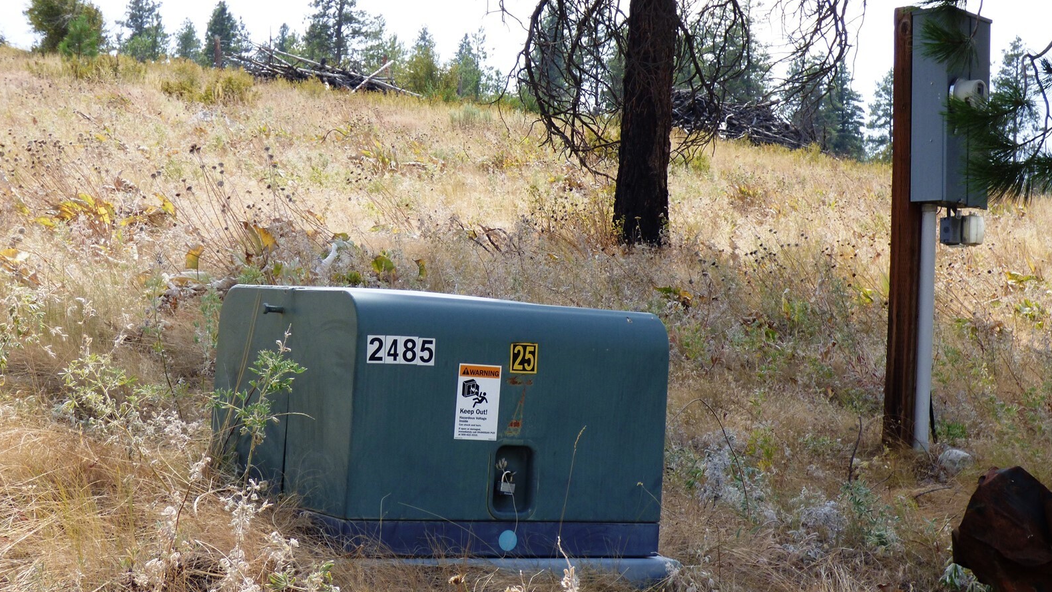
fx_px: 1785
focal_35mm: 64
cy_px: 300
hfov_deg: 32.8
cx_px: 526
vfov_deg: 18.8
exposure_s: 1/640
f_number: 4
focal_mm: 9.92
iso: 100
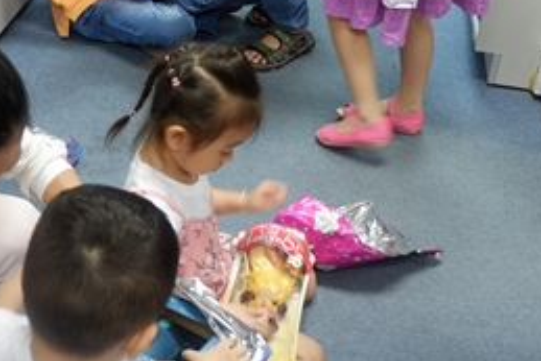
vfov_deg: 25.0
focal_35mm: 51
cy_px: -16
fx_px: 767
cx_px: 292
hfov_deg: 38.8
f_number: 3.5
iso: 800
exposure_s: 1/34
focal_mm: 16
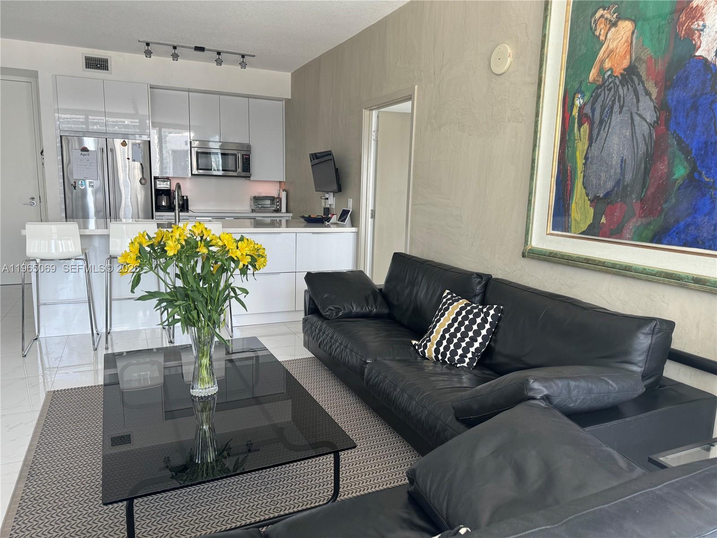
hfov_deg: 71.6
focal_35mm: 24
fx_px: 497
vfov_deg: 56.8
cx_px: 358
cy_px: 269
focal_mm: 6.76
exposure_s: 1/121
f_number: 1.78
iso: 100
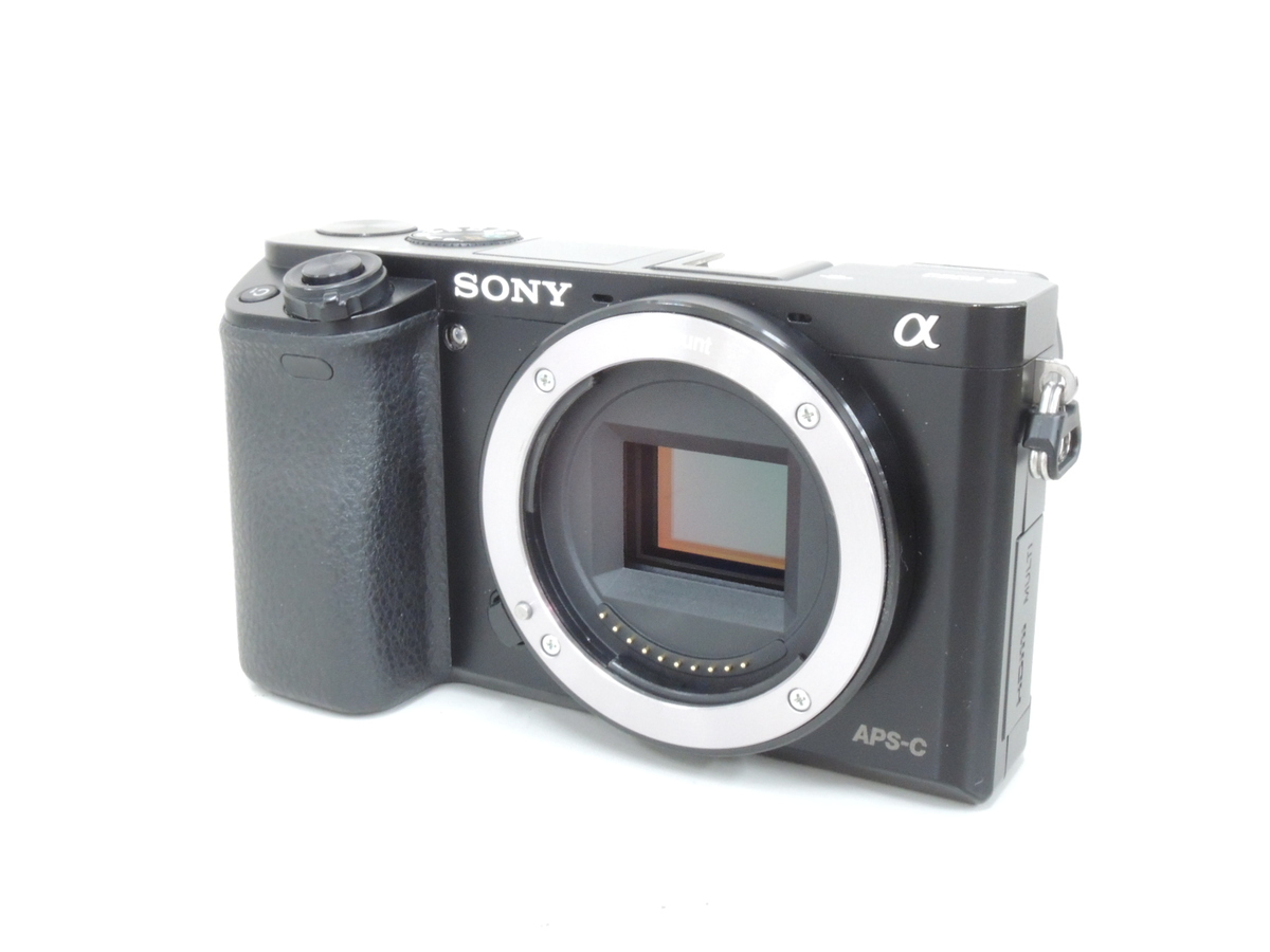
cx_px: 635
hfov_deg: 42.1
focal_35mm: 45
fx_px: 1651
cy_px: 476
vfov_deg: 32.2
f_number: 8
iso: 800
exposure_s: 1/8
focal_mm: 8.1
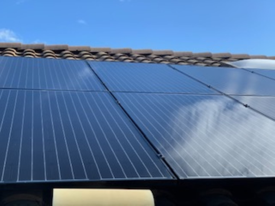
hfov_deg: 36.8
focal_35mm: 52
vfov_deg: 28.0
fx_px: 413
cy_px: 103
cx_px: 138
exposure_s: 1/571
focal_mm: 6
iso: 16
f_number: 2.4
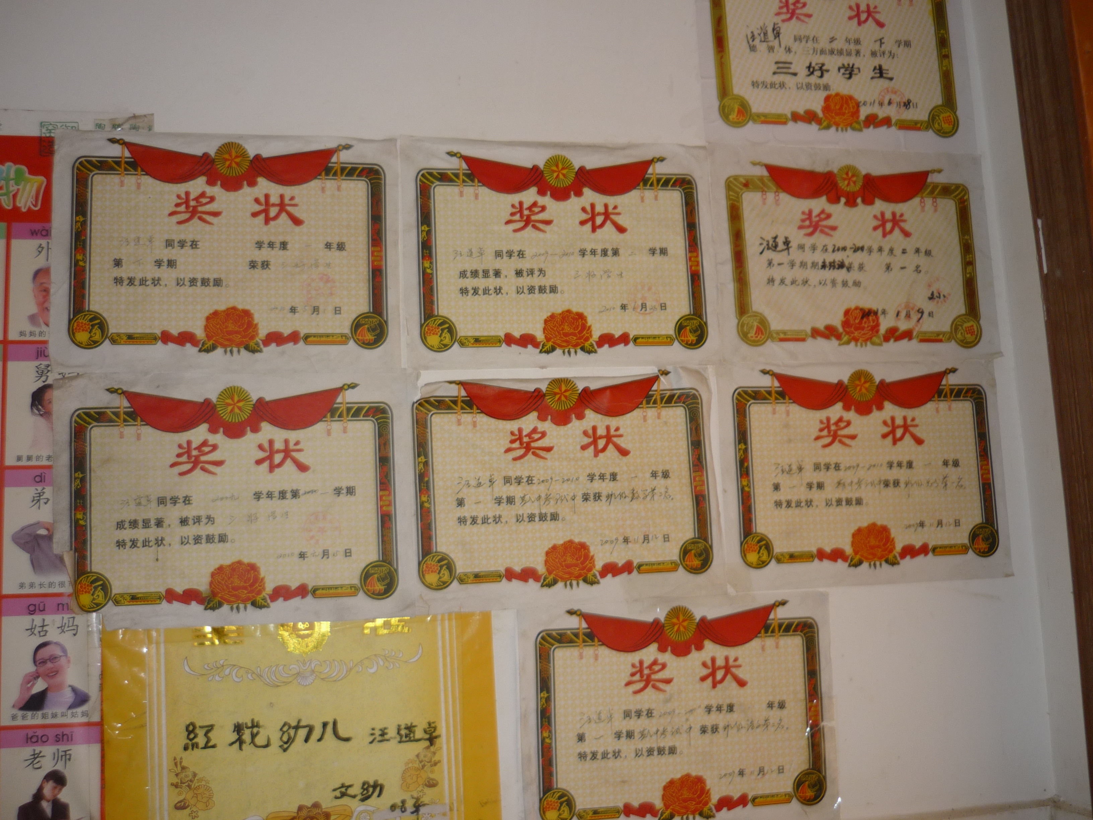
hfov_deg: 55.4
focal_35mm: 33
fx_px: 1042
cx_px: 546
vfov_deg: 42.9
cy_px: 410
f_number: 2.8
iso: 100
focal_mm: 5.5
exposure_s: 1/8
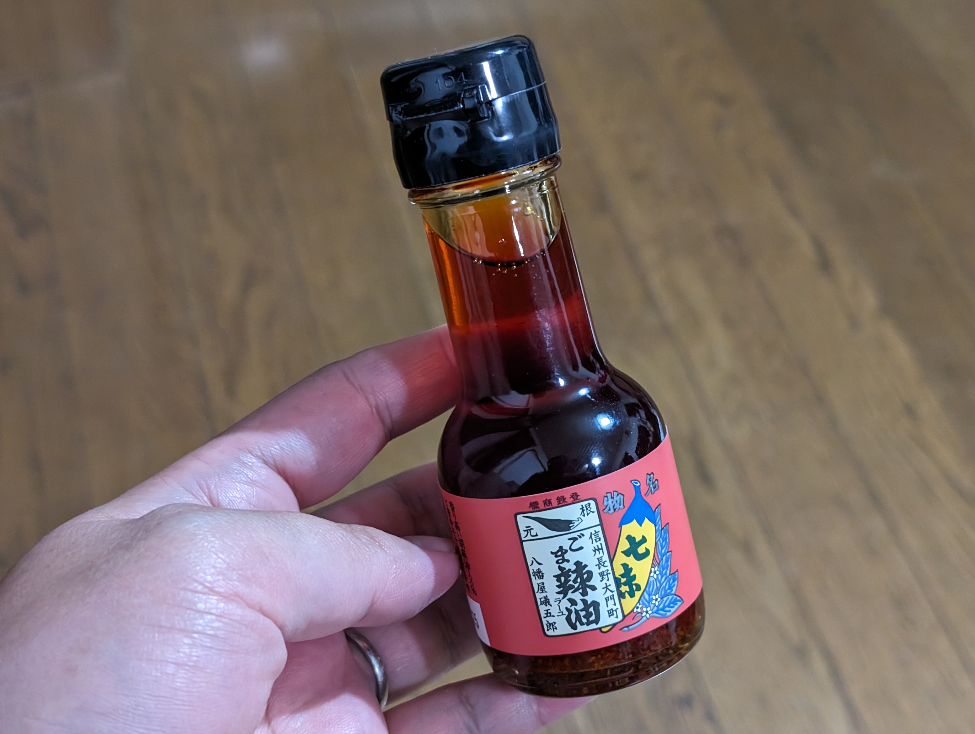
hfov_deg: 38.9
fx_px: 1382
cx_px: 488
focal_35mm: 49
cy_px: 367
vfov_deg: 29.7
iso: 689
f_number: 1.68
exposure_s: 1/41.5
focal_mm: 6.9
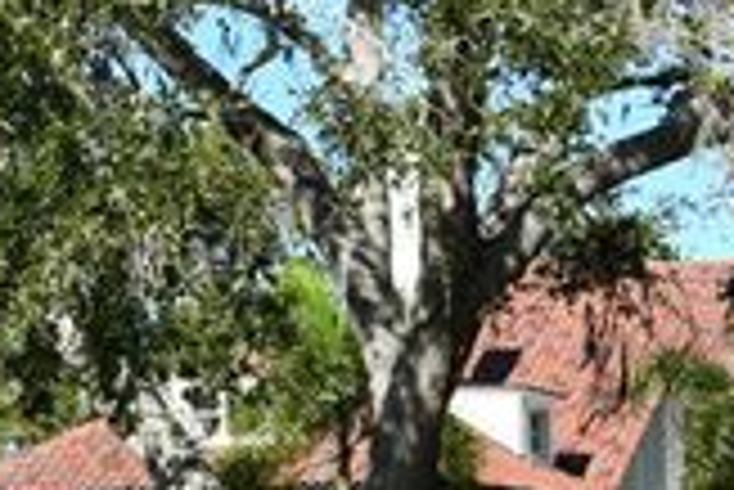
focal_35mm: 165
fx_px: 3367
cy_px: 643
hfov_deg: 11.9
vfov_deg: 8.2
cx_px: 1085
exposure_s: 1/250
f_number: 8
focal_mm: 21
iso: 110
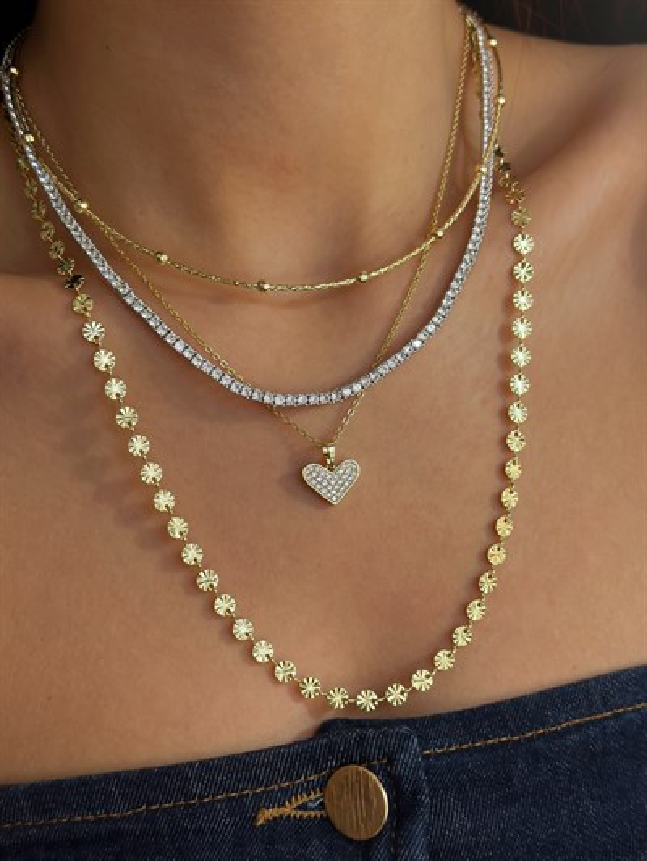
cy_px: 430
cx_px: 324
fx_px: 1196
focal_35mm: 48
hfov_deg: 30.3
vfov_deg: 39.6
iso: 80
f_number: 1.8
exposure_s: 1/320
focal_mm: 6.86
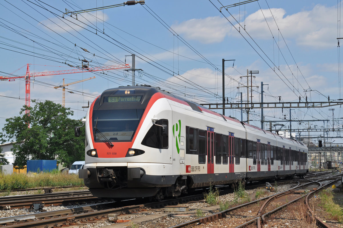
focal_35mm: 82
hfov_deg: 24.6
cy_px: 114
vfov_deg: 16.5
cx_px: 172
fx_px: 785
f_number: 6.3
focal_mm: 55
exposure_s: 1/1000
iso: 250
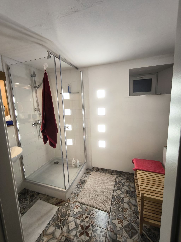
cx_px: 90
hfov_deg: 81.8
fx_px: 105
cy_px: 121
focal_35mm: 15
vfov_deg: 98.2
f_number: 2.2
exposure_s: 1/50
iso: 125
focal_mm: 1.91
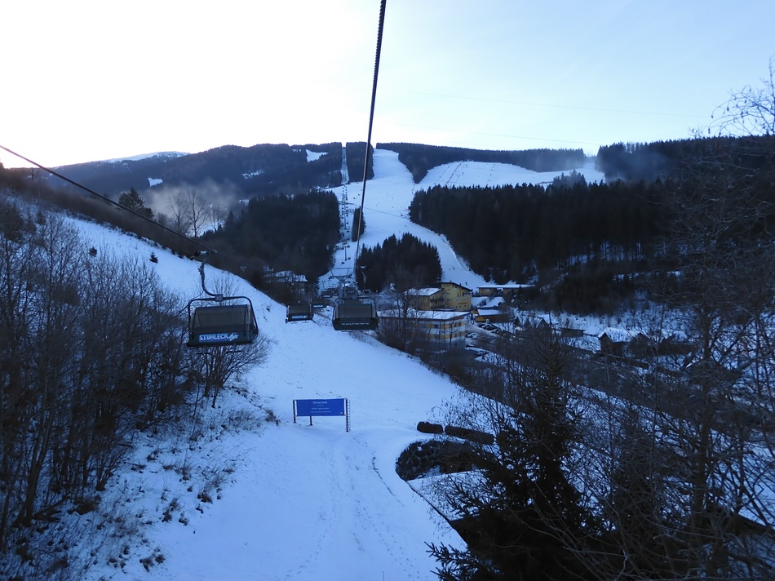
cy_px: 290
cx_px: 388
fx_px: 537
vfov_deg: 56.8
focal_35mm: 24
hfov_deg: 71.6
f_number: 3.4
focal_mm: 4.3
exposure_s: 1/250
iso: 100
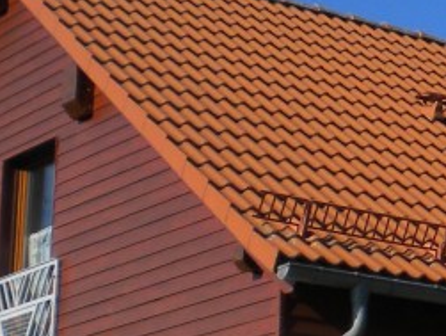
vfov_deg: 8.8
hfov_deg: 11.2
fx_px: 2155
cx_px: 723
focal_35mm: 167
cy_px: 412
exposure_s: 1/810
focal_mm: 6.3
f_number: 4.6
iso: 80
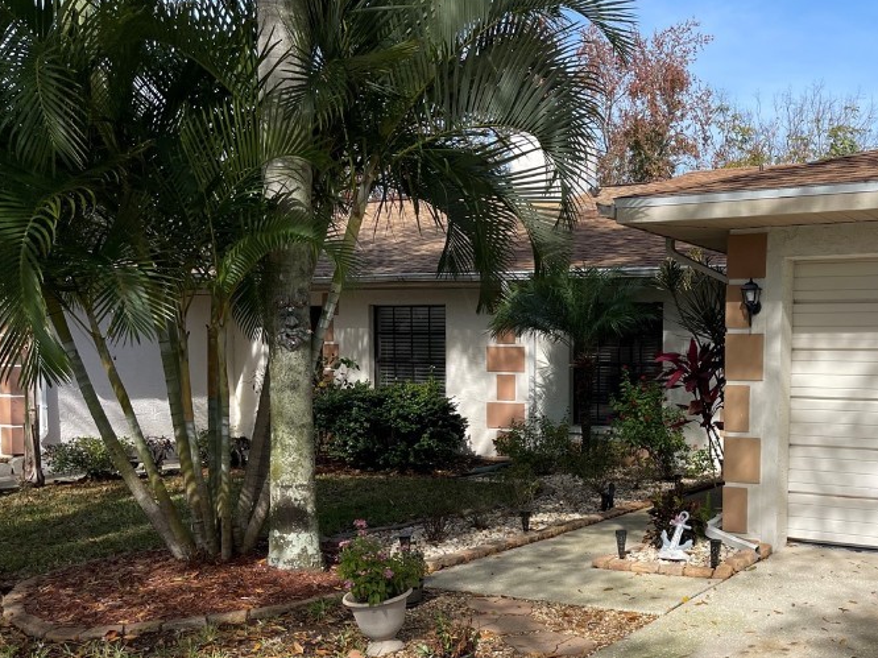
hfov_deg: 45.4
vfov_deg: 35.5
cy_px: 446
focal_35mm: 40
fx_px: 1014
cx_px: 645
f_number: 1.6
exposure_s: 1/3257
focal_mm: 5.1
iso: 32
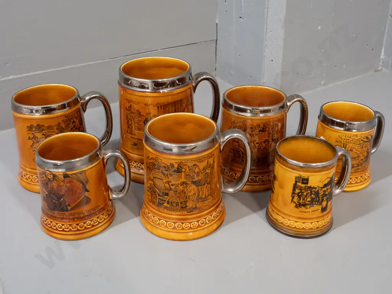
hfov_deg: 56.8
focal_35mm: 32
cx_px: 196
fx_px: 362
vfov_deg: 44.2
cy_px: 147
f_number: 5.6
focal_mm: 16
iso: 3200
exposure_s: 1/60
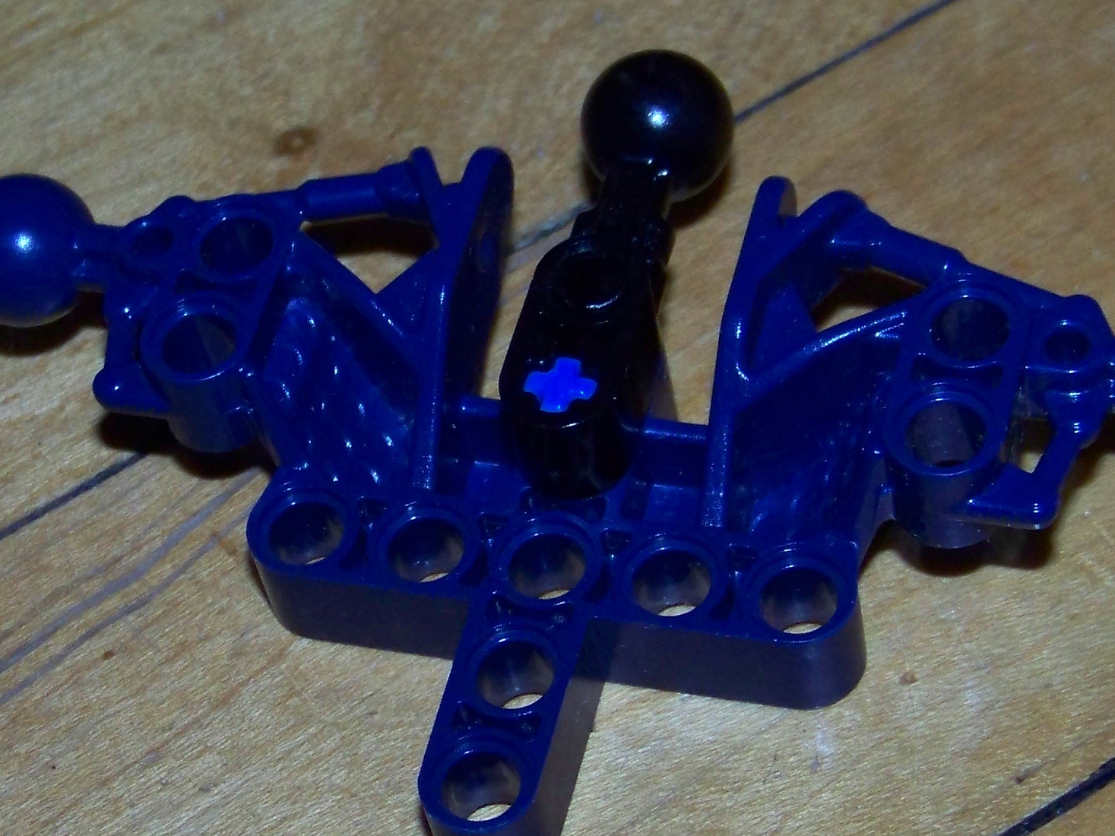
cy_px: 557
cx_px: 502
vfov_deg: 13.6
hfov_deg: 18.0
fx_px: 3511
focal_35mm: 109
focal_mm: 7.6
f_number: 2.8
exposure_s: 1/30
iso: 200
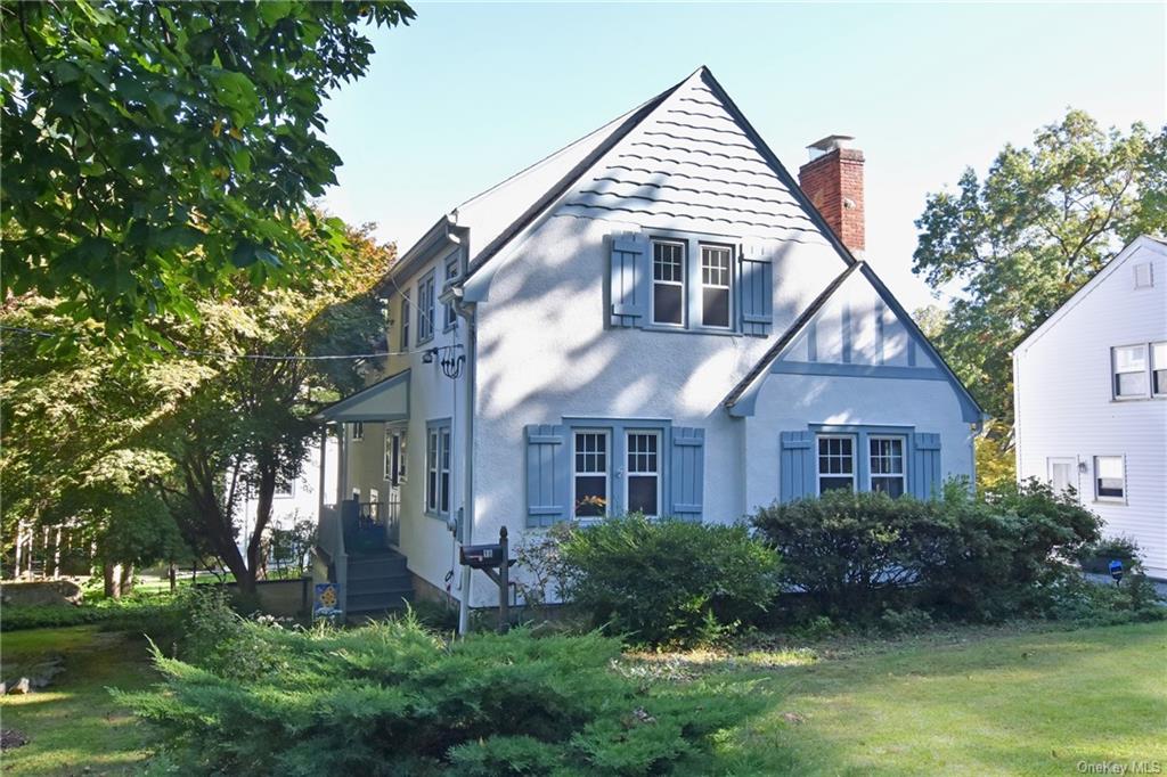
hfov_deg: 67.4
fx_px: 875
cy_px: 388
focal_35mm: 27
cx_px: 584
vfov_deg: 47.9
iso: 500
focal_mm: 18
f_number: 16
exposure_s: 1/100
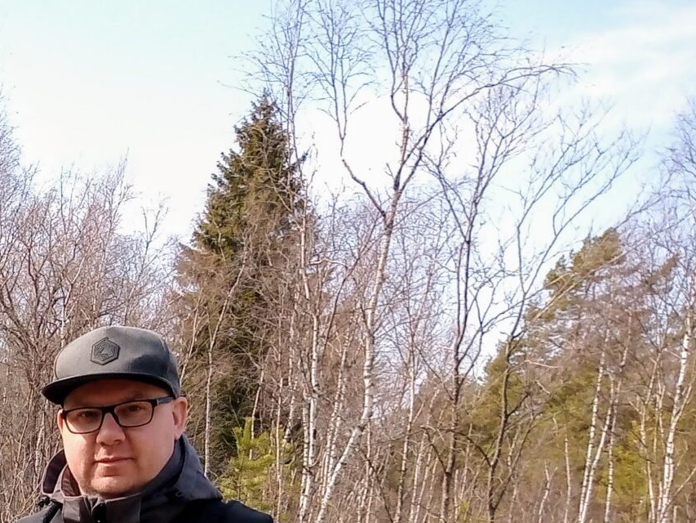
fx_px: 1207
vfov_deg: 21.3
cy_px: 742
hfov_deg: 25.2
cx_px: -324
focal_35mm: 60
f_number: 2
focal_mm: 3.54
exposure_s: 1/590
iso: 116
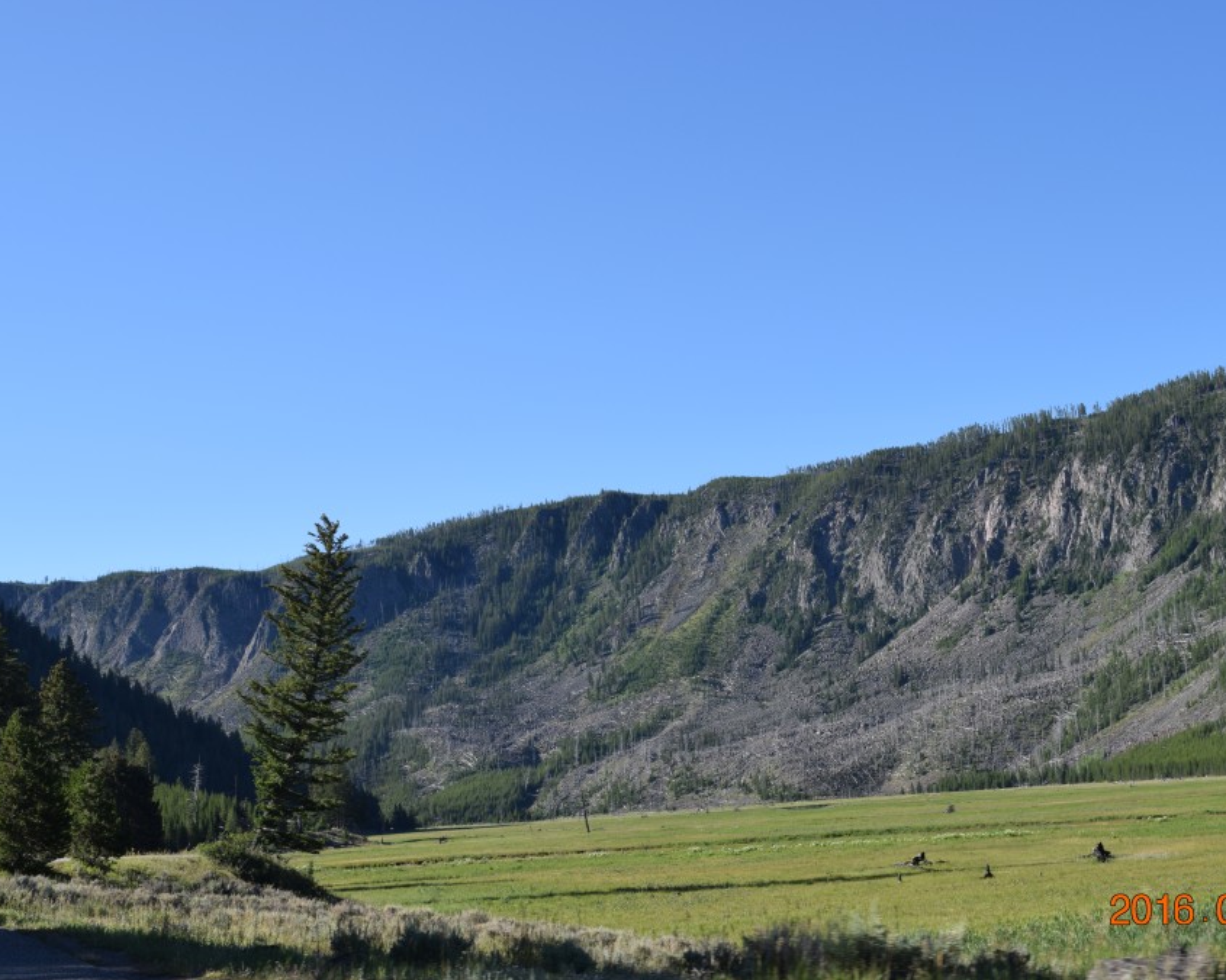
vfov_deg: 26.2
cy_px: 490
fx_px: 2105
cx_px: 720
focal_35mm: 58
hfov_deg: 32.4
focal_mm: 34
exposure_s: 1/320
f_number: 9
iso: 200
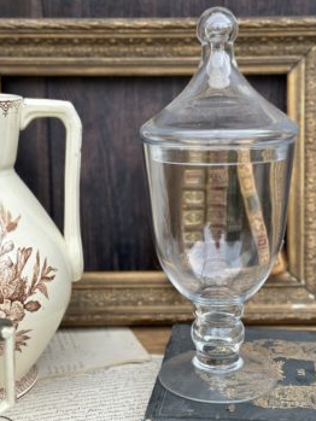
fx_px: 669
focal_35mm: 55
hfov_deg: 26.6
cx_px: 179
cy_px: 226
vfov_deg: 34.9
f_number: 1.78
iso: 80
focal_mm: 6.86
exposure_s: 1/417
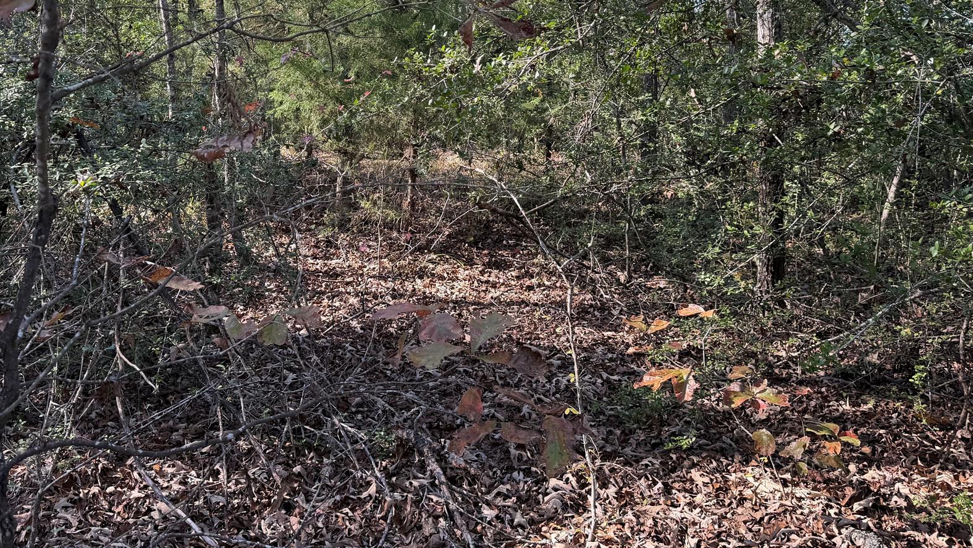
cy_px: 189
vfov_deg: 34.4
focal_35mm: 34
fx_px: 877
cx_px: 406
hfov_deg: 57.7
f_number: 1.78
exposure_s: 1/313
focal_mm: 6.76
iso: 80
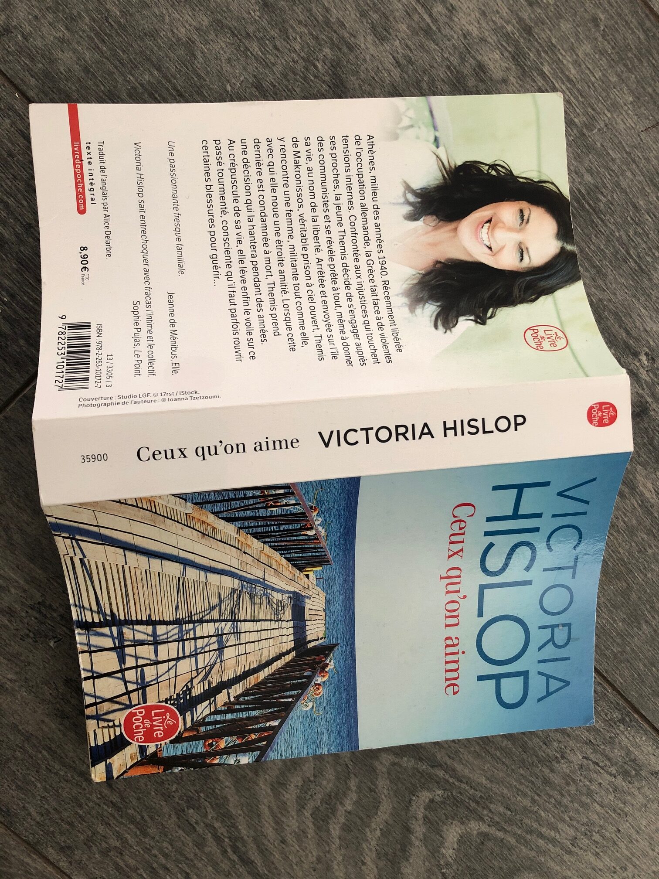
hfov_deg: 49.7
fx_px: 711
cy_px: 440
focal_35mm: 28
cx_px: 330
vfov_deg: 63.4
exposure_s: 1/20
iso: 40
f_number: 1.8
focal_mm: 3.99
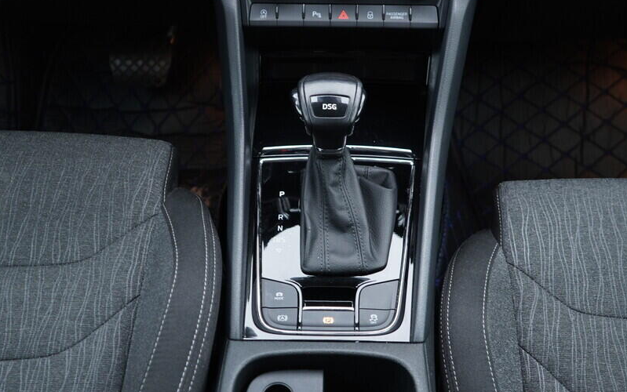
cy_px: 206
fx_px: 803
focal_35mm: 47
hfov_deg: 42.6
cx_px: 323
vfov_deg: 27.4
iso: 320
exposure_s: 1/40
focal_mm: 24
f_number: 2.8
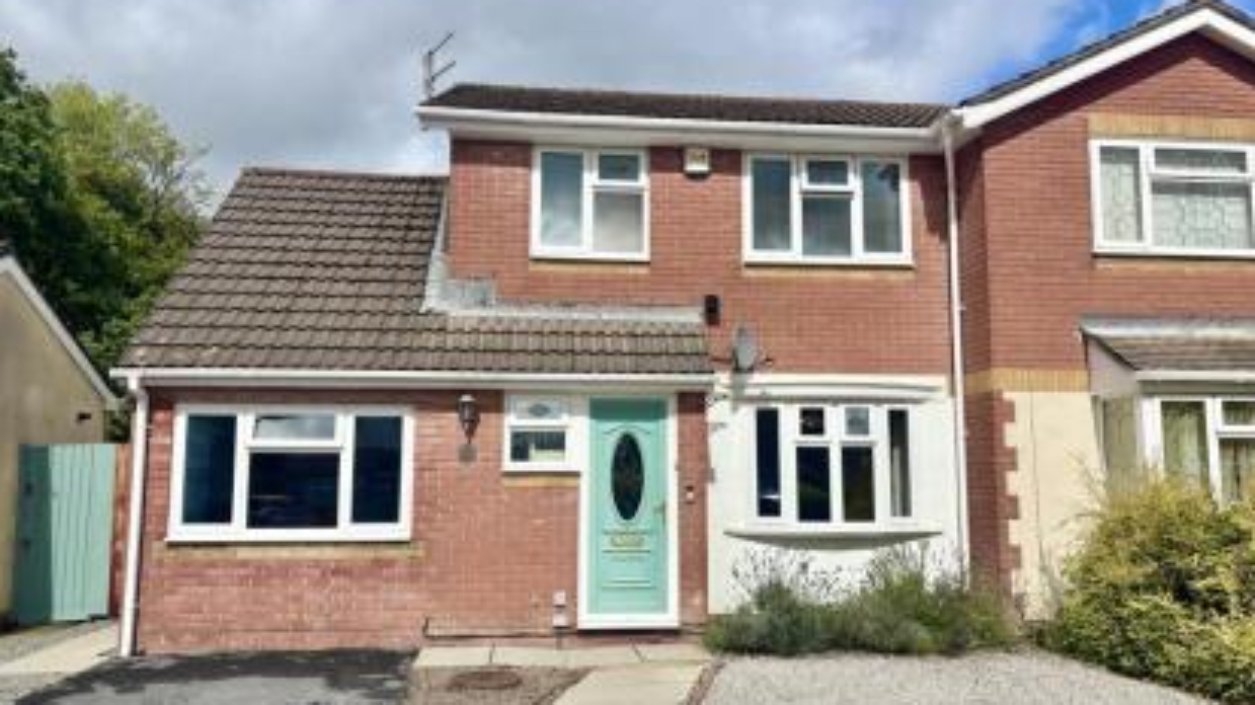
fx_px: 965
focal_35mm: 29
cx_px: 637
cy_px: 390
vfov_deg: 40.1
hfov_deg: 66.1
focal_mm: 5.96
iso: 50
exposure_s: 1/6329
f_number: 1.6
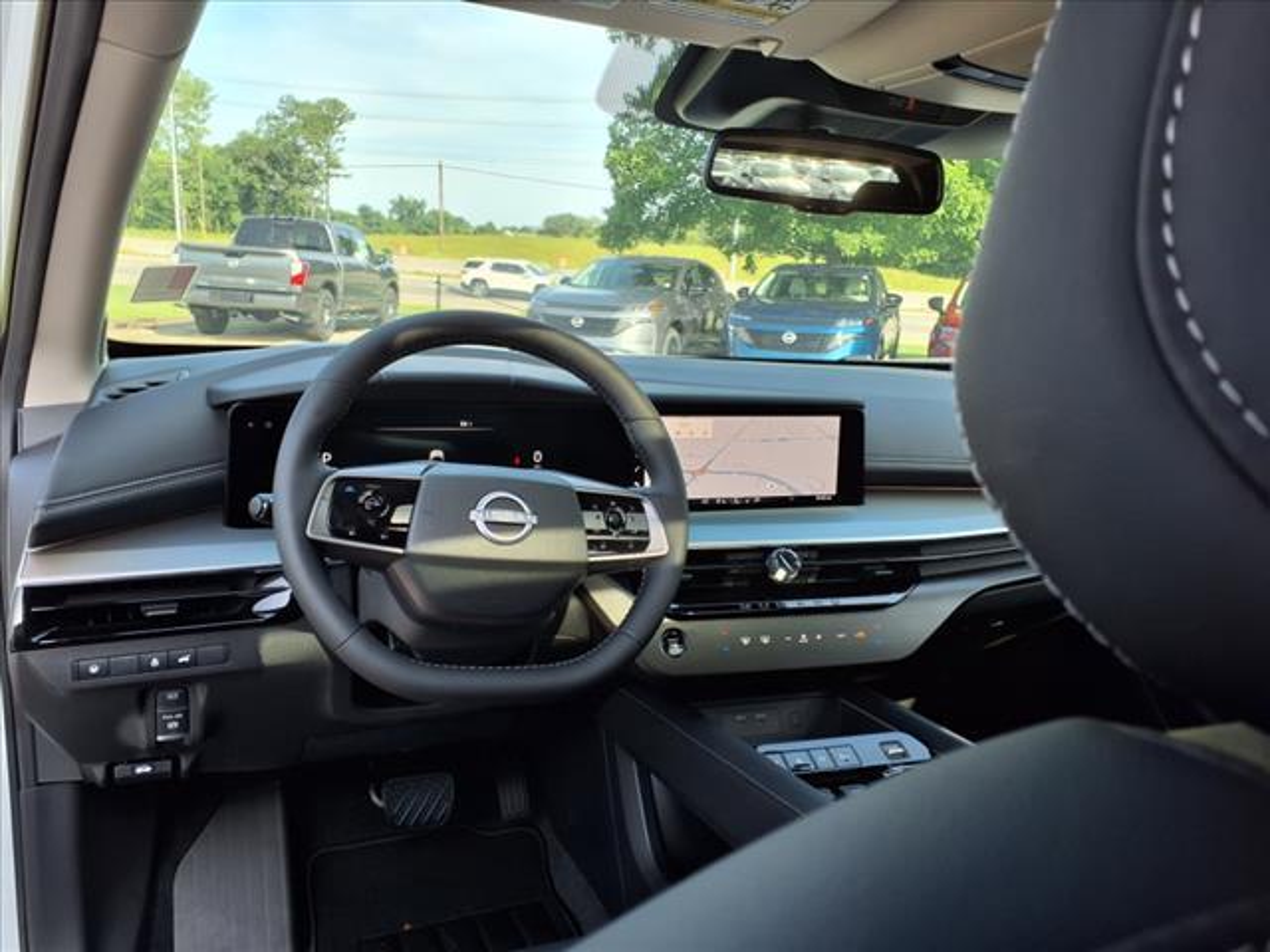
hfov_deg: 65.3
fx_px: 991
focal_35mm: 27
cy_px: 476
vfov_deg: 51.4
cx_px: 635
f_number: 1.9
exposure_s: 1/227
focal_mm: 3.58
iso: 40
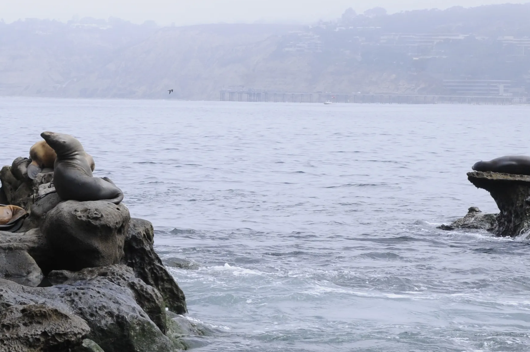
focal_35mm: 165
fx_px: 2430
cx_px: 40
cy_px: 90
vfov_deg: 8.3
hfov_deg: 12.3
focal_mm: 45
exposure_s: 1/320
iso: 200
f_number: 9
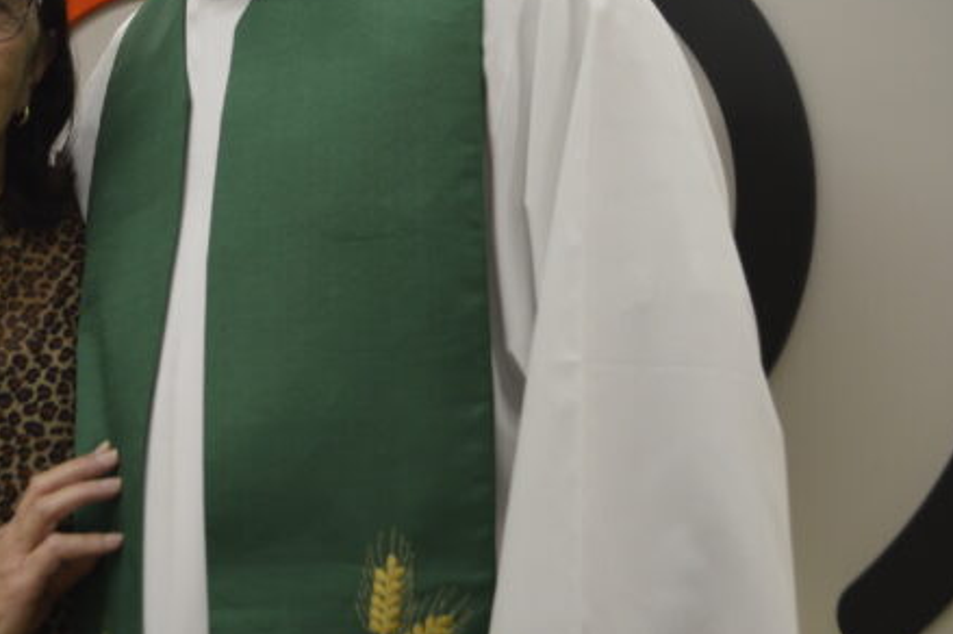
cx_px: 234
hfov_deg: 28.4
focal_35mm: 70
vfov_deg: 19.4
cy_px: 203
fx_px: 1852
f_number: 3.8
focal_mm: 20
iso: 450
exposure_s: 1/60
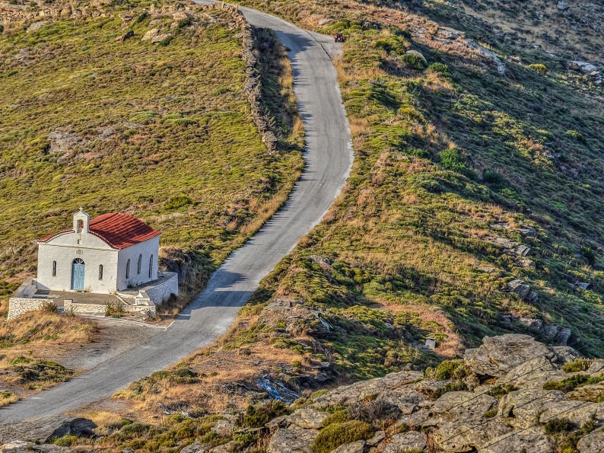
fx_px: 8547
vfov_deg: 3.0
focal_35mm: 490
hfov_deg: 4.0
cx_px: 263
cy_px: 227
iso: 400
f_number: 10
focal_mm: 300
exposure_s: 1/1000
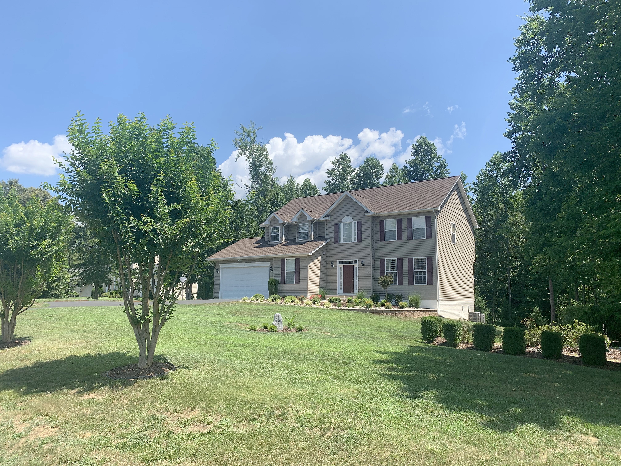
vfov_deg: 53.1
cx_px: 310
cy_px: 233
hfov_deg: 67.3
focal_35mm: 26
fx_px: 466
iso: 25
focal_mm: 4.25
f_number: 1.8
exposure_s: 1/1610
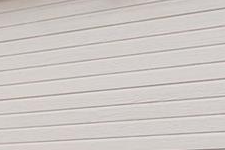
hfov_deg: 10.2
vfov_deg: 11.7
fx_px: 712
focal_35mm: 114
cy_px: 195
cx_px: -517
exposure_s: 1/250
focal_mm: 11
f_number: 7.1
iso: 125
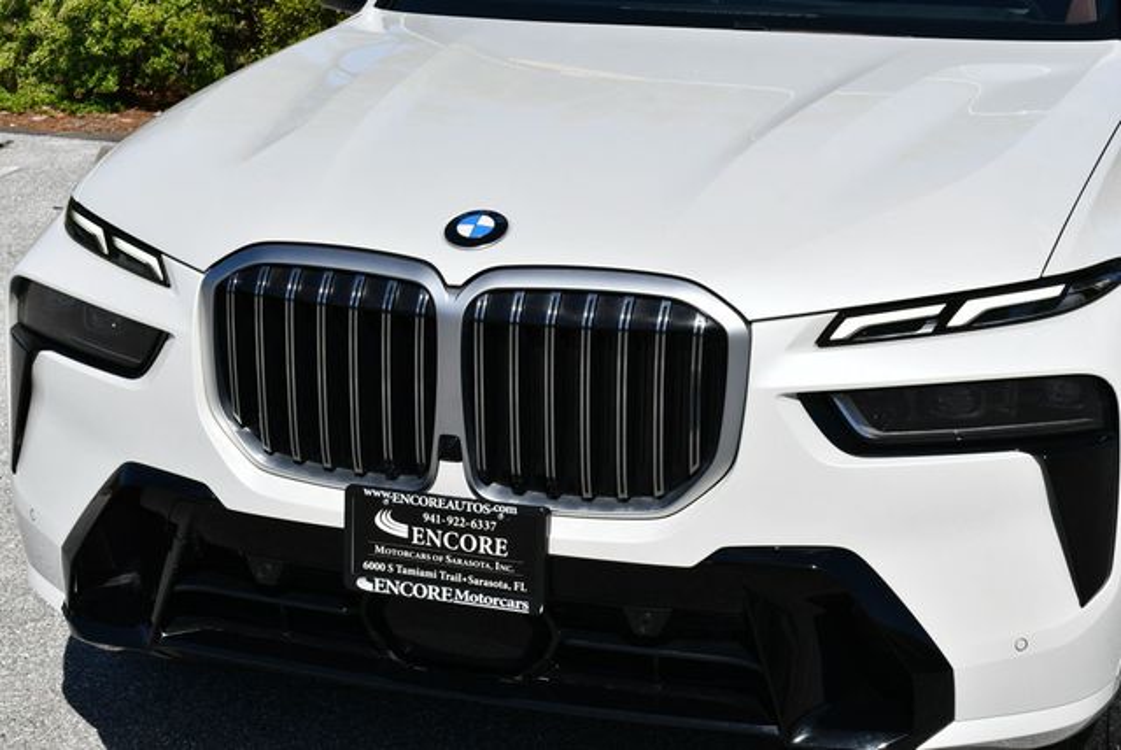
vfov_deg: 19.5
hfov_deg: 28.8
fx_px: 2182
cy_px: 375
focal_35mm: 70
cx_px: 560
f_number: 9
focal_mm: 35
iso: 100
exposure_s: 1/320
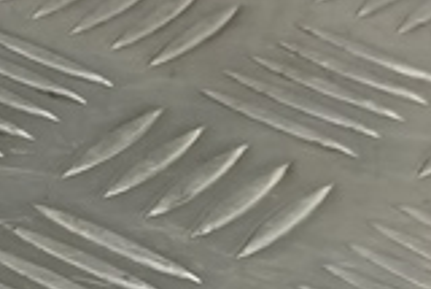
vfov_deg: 8.6
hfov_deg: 11.3
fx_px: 1833
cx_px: -582
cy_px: 527
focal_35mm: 153
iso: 121
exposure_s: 1/50
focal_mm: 4.11
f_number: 1.6
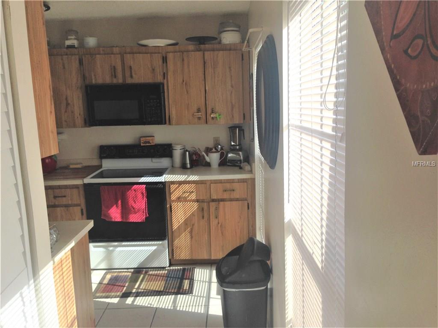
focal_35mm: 33
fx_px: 418
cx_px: 219
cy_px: 164
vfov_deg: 42.9
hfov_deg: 55.4
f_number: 2.4
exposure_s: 1/335
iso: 50
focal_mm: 4.12
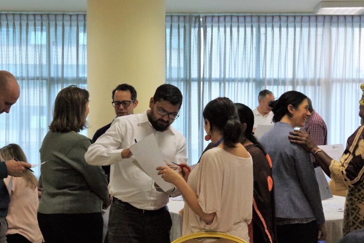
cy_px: 128
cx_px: 185
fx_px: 616
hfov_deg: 32.9
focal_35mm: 61
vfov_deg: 22.2
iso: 3200
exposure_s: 1/100
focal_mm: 31
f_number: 9
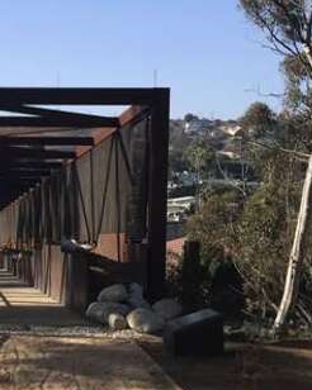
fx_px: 820
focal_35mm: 71
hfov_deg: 21.0
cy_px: 242
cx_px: 15
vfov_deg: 26.7
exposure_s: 1/2283
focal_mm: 3.99
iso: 20
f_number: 1.8
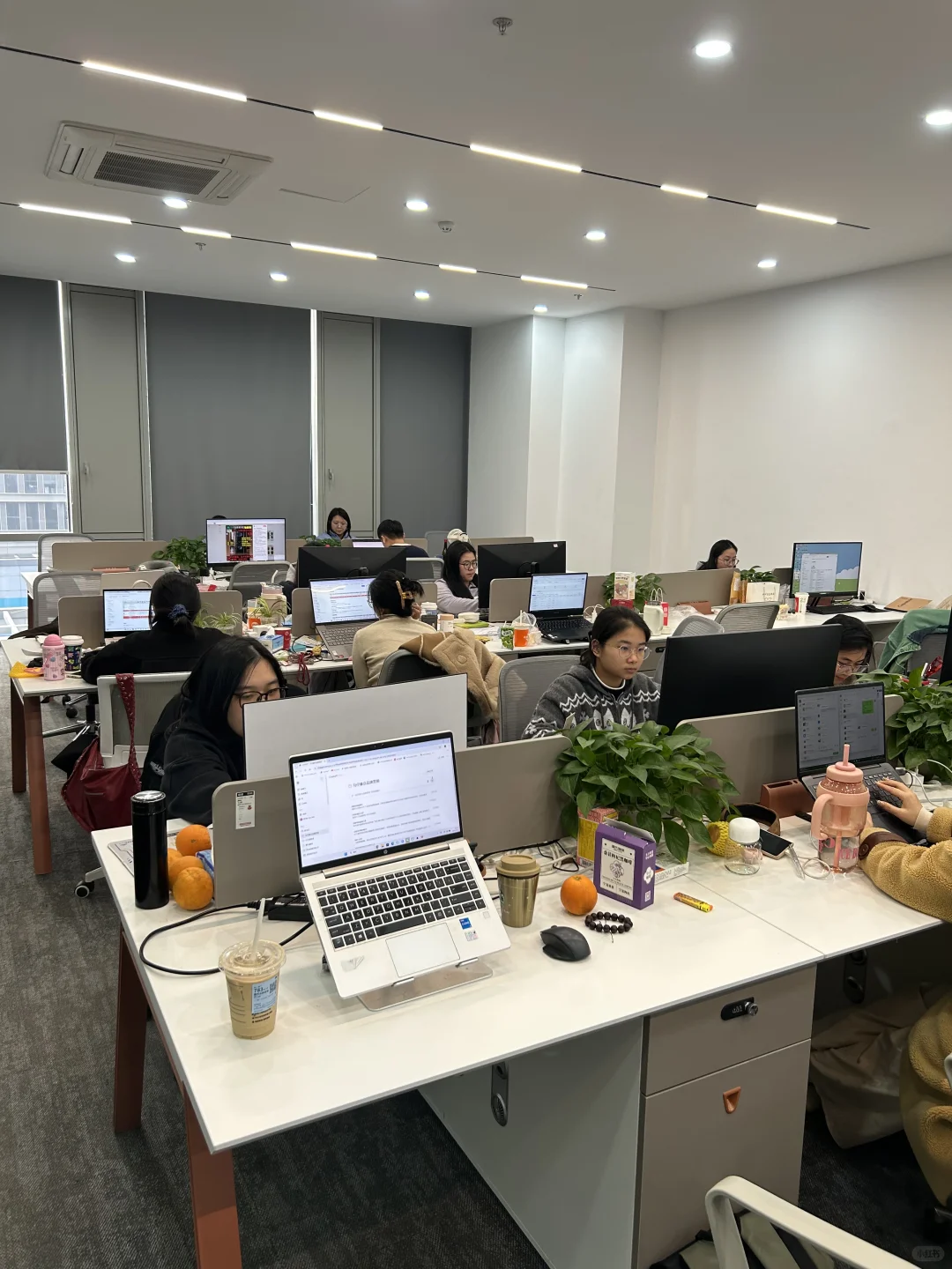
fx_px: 953
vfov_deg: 67.3
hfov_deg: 53.1
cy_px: 634
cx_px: 476
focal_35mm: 26
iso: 64
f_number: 1.5
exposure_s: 1/100
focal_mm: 5.7
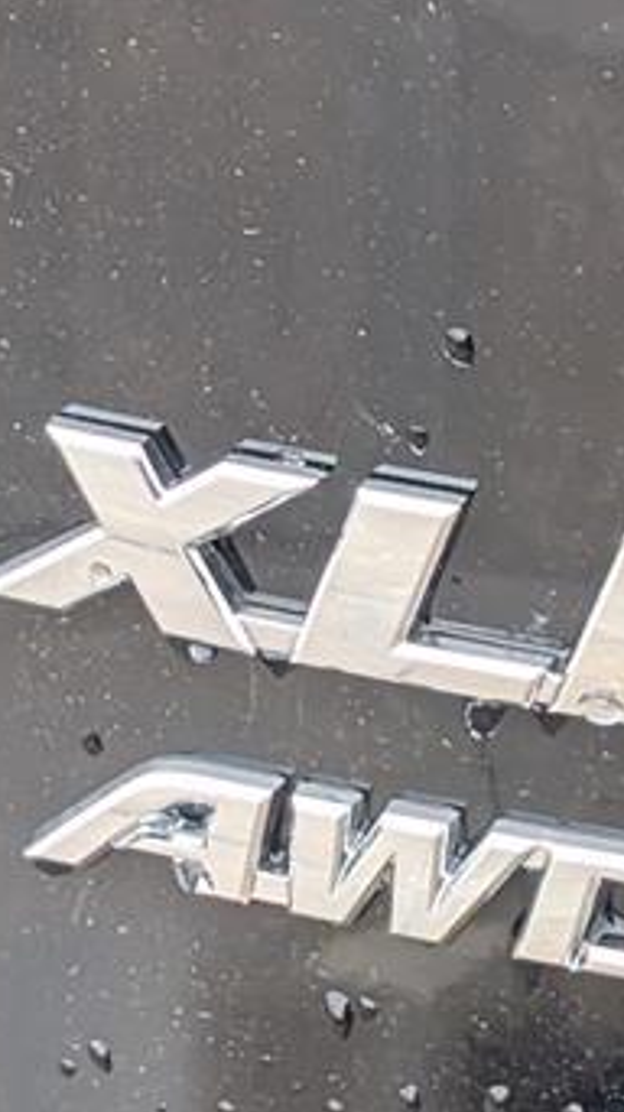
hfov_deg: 7.6
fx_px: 4713
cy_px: 647
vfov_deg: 13.4
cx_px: 166
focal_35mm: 160
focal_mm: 6.9
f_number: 1.68
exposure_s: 1/1667
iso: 405
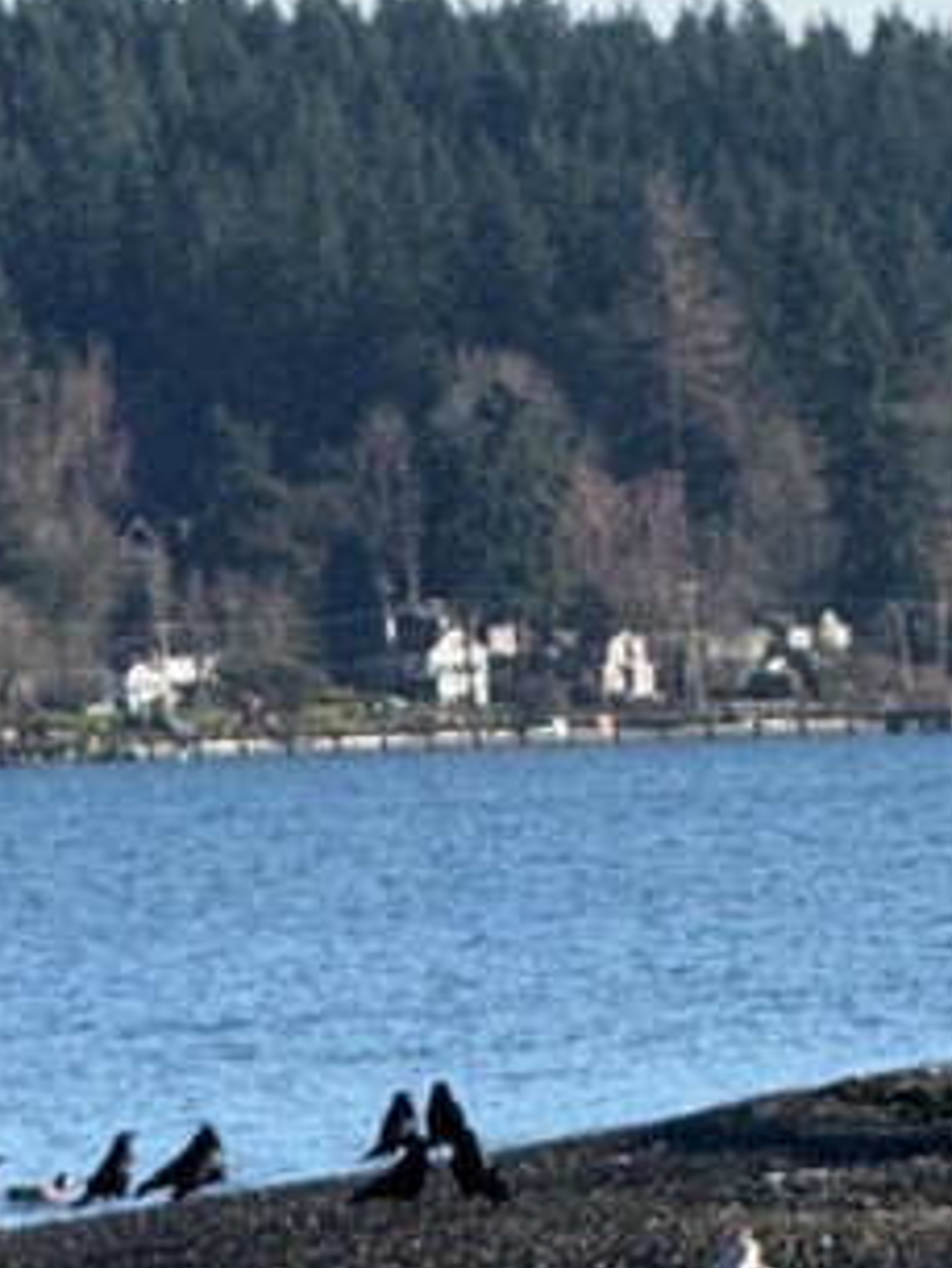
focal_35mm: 567
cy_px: 2299
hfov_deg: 2.6
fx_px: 20777
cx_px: 1401
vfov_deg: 3.5
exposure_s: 1/1096
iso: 50
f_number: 2.8
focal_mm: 15.66
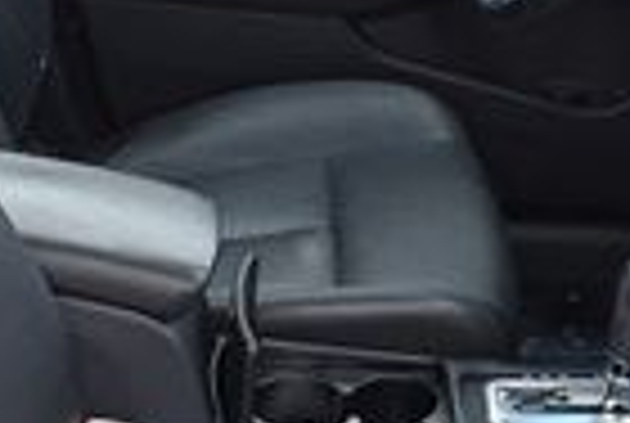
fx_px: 2157
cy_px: 326
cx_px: 598
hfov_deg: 16.3
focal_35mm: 123
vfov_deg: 11.2
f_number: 5
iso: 400
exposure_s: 1/250
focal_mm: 18
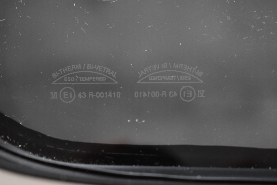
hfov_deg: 24.6
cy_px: 92
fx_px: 635
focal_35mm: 82
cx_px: 138
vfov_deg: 16.6
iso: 1800
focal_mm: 55
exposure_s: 1/60
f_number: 5.6
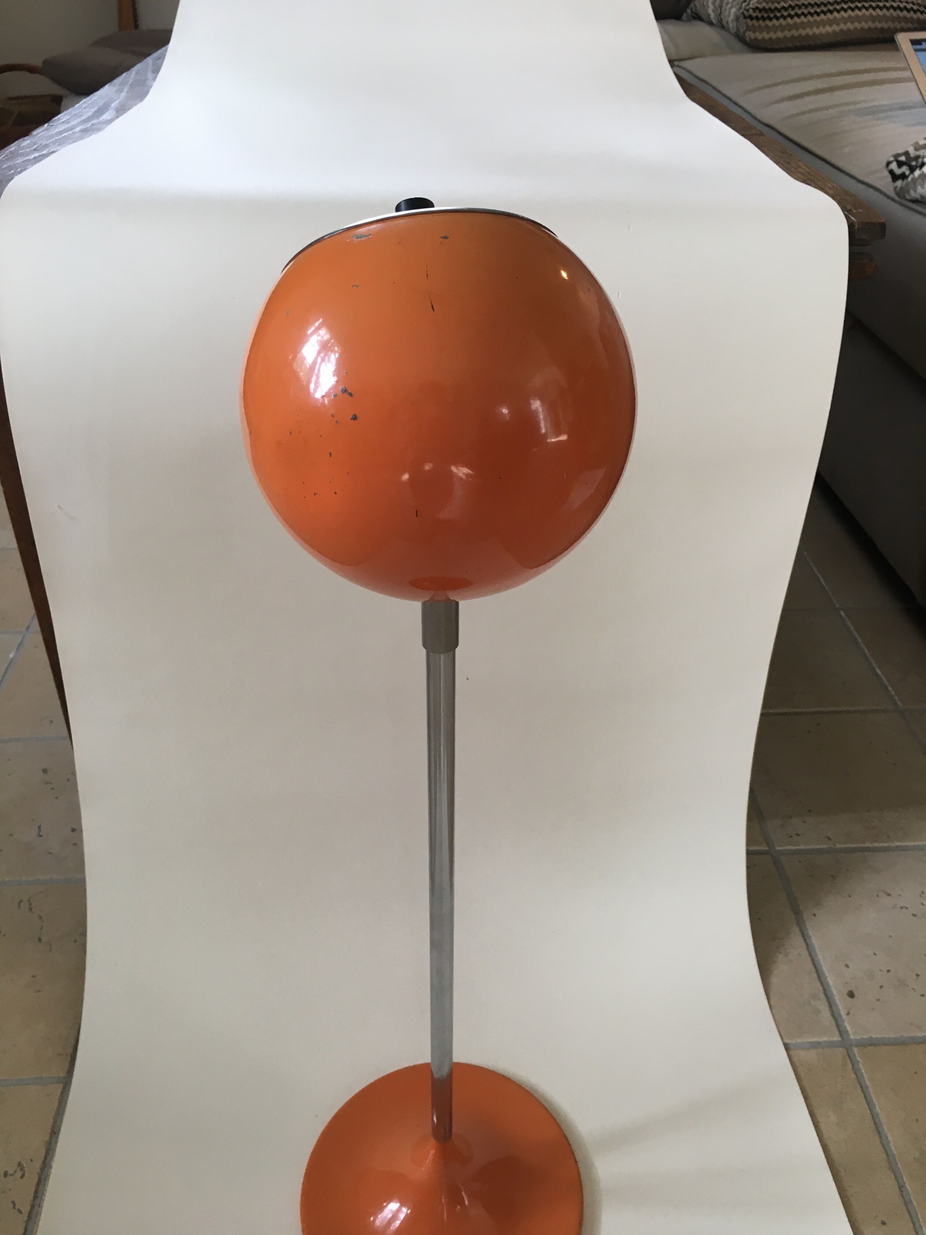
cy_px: 618
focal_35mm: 29
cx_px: 463
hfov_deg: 48.2
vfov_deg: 61.7
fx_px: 1034
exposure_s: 1/33
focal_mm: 4.15
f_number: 2.2
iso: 40
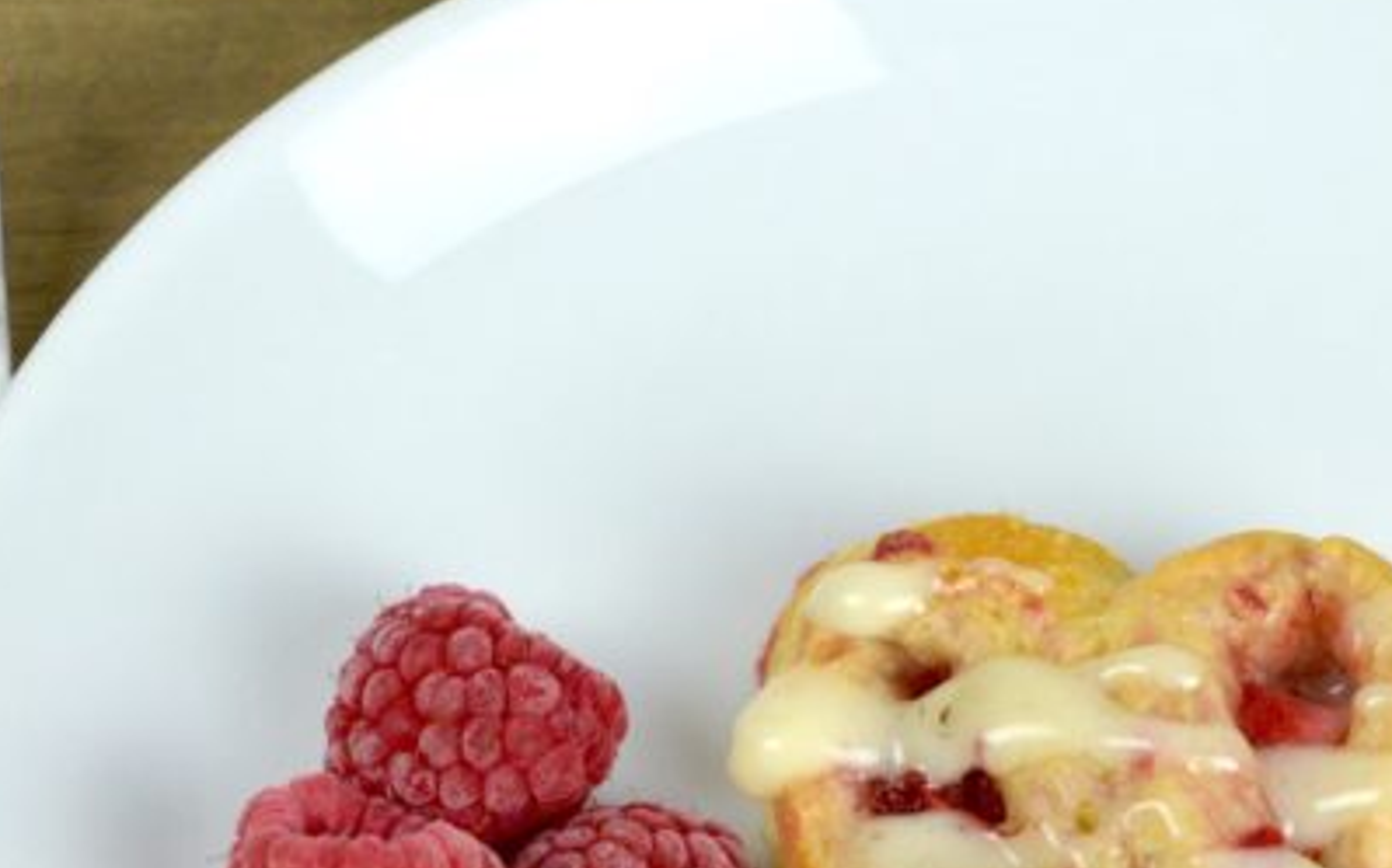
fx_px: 7432
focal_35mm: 196
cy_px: 298
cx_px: 597
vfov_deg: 6.7
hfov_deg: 10.7
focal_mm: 50
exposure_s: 1/125
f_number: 5.6
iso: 400
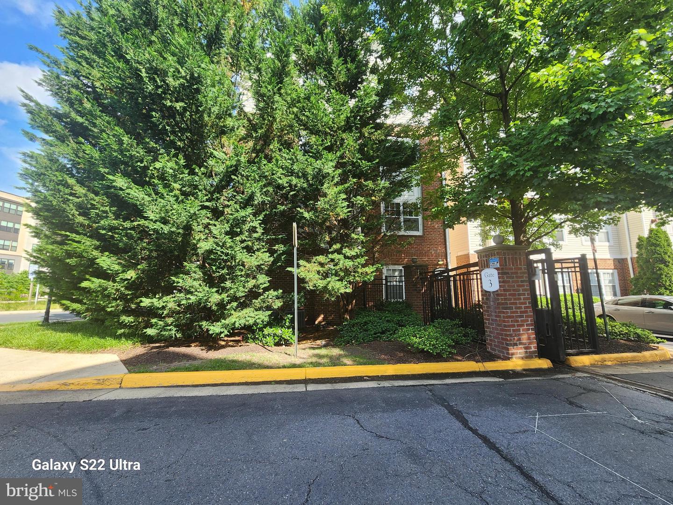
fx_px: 253
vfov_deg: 89.9
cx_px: 336
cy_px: 252
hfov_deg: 106.2
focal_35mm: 13
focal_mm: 2.2
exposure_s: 1/356
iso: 50
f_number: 2.2
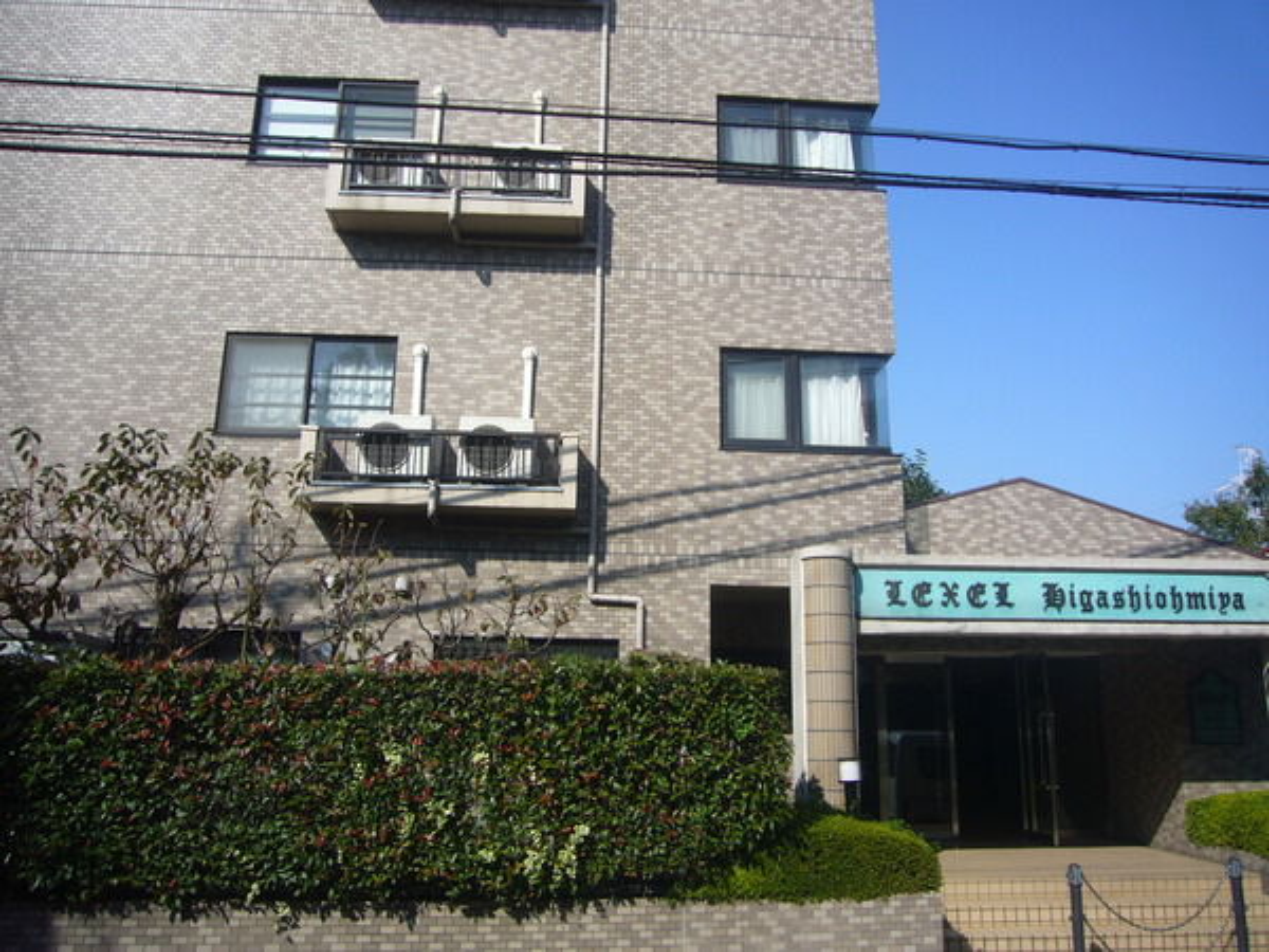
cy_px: 476
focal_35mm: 28
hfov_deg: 63.4
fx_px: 1026
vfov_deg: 49.7
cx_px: 634
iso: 80
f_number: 5.6
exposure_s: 1/400
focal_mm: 4.6
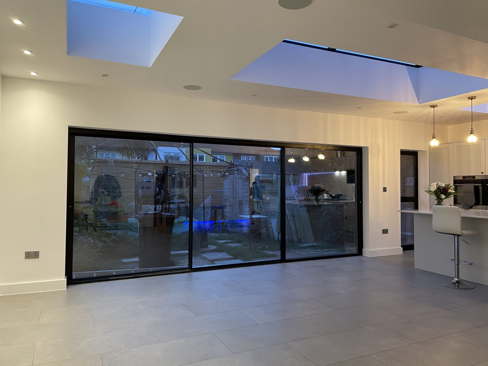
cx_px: 244
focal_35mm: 26
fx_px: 367
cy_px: 183
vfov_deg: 53.1
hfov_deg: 67.3
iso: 200
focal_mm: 4.2
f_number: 1.6
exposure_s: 1/50
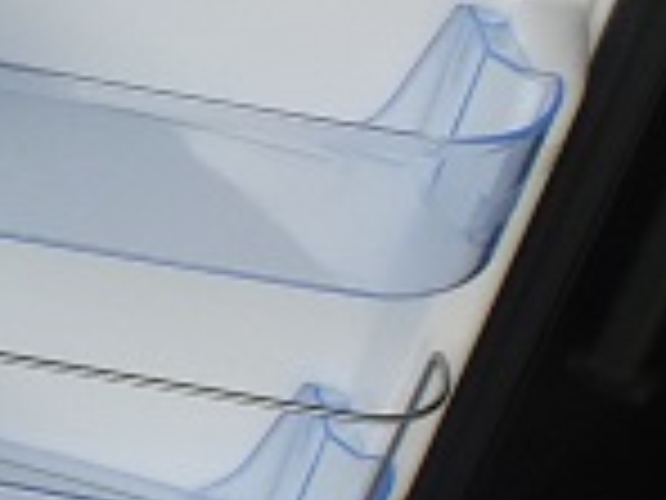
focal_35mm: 146
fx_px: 2809
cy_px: 106
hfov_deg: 11.4
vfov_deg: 10.1
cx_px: -900
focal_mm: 4.3
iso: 160
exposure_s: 1/250
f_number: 4
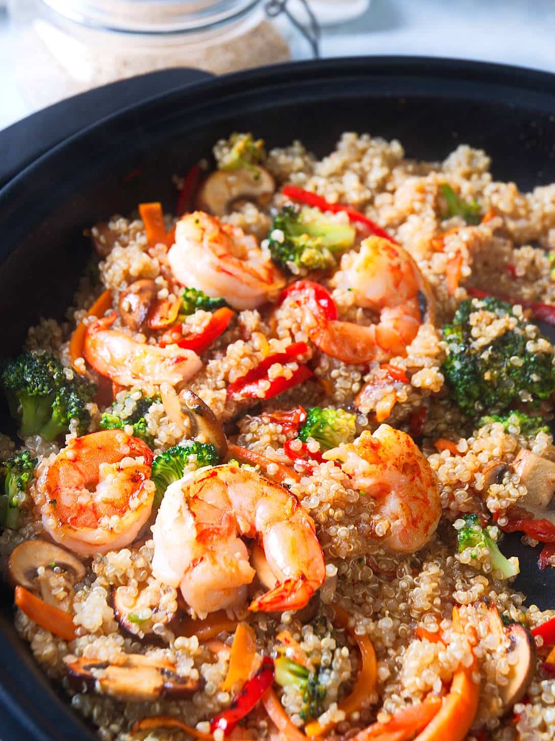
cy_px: 290
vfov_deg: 24.7
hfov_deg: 18.7
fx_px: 1689
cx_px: 258
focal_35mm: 79
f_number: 7.1
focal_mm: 44
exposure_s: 1/125
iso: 100
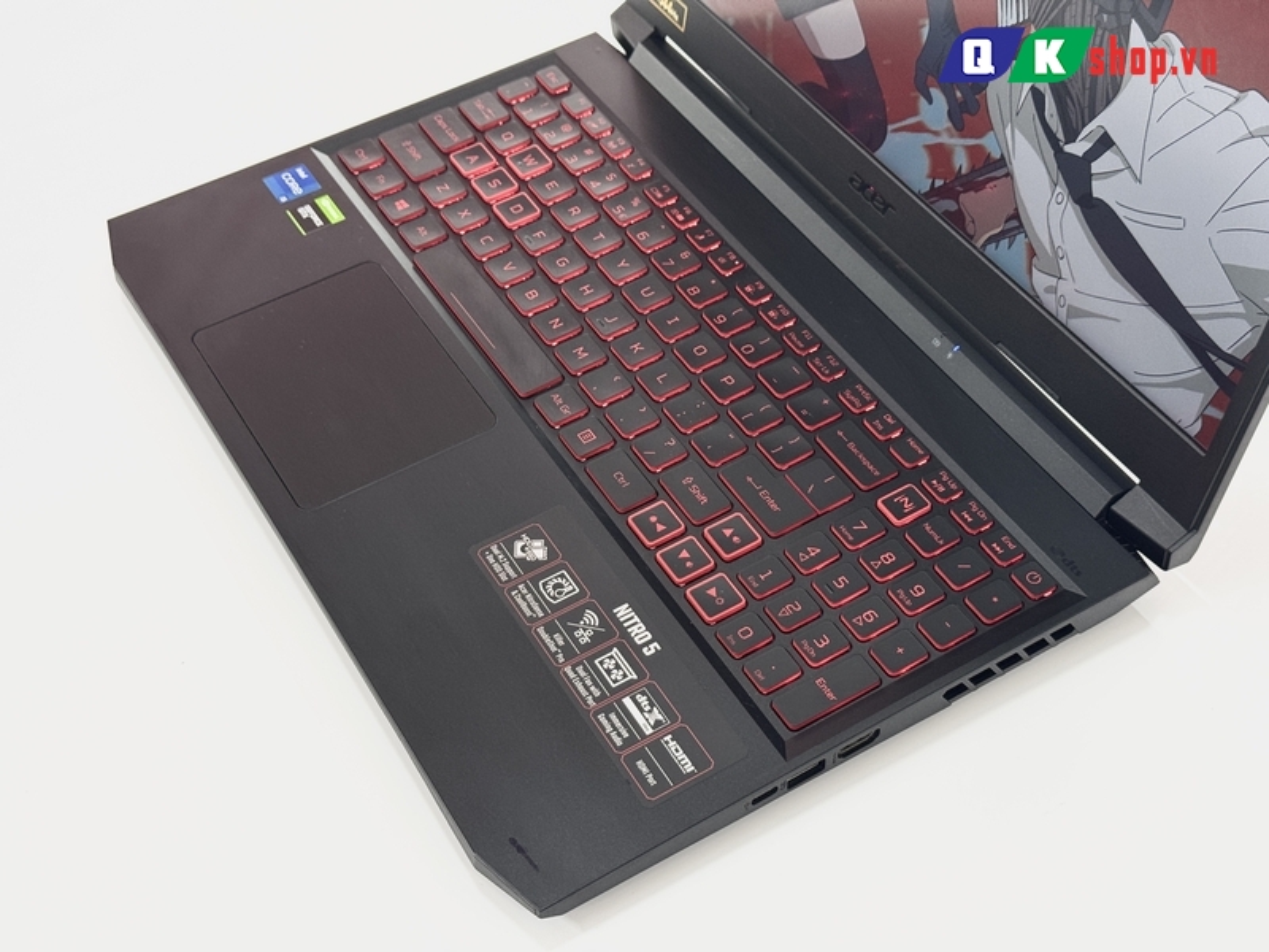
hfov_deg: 39.7
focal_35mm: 48
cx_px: 634
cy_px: 476
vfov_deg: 30.3
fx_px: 1760
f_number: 1.78
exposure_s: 1/100
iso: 125
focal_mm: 6.76
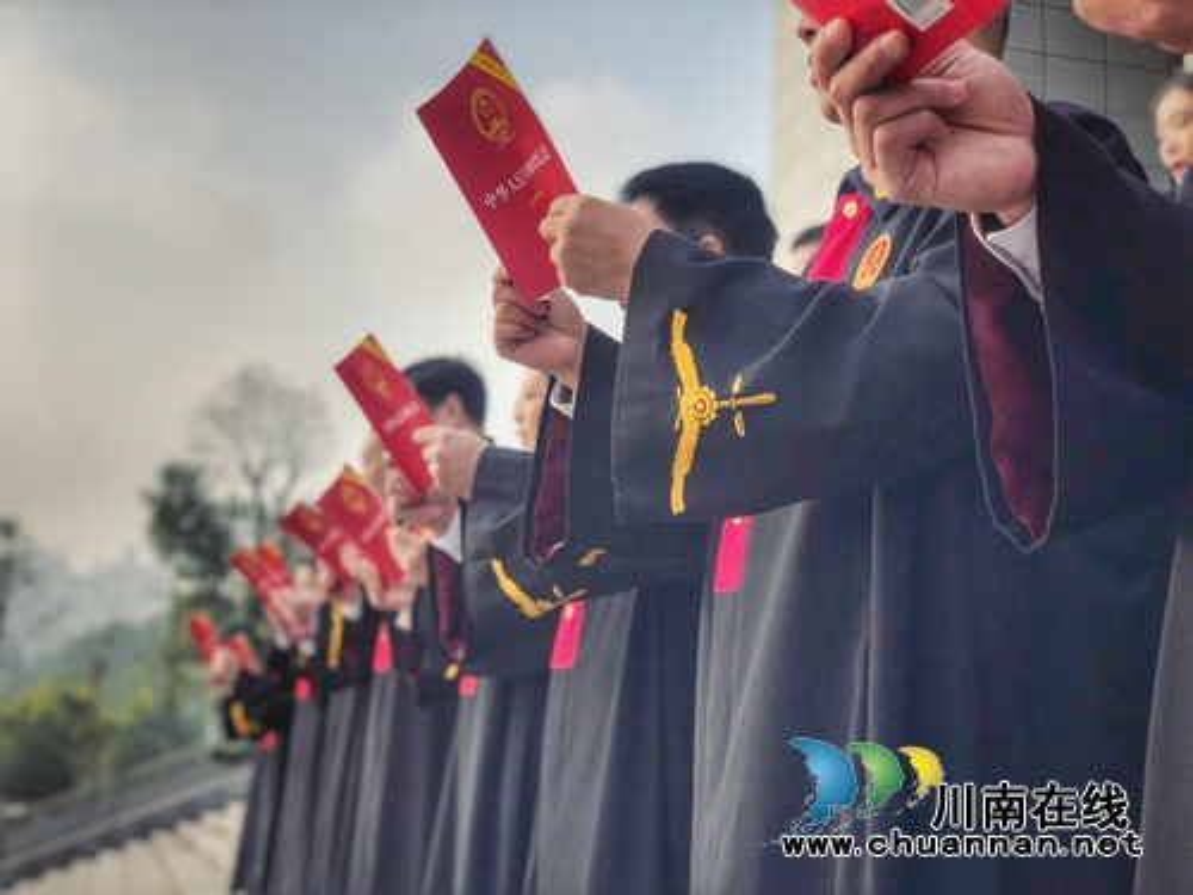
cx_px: 596
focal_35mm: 52
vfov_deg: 28.0
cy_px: 448
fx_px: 1792
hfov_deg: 36.8
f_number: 2.4
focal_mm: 6
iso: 16
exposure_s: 1/666
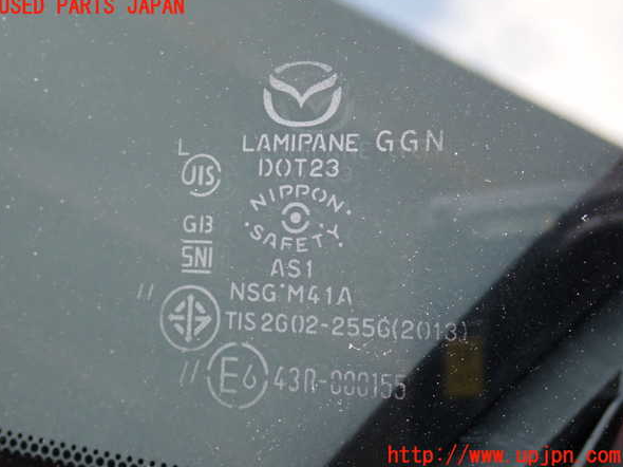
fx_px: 1061
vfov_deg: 24.8
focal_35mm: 59
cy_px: 231
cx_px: 309
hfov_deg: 32.7
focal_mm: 10.35
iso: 200
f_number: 3.5
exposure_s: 1/60
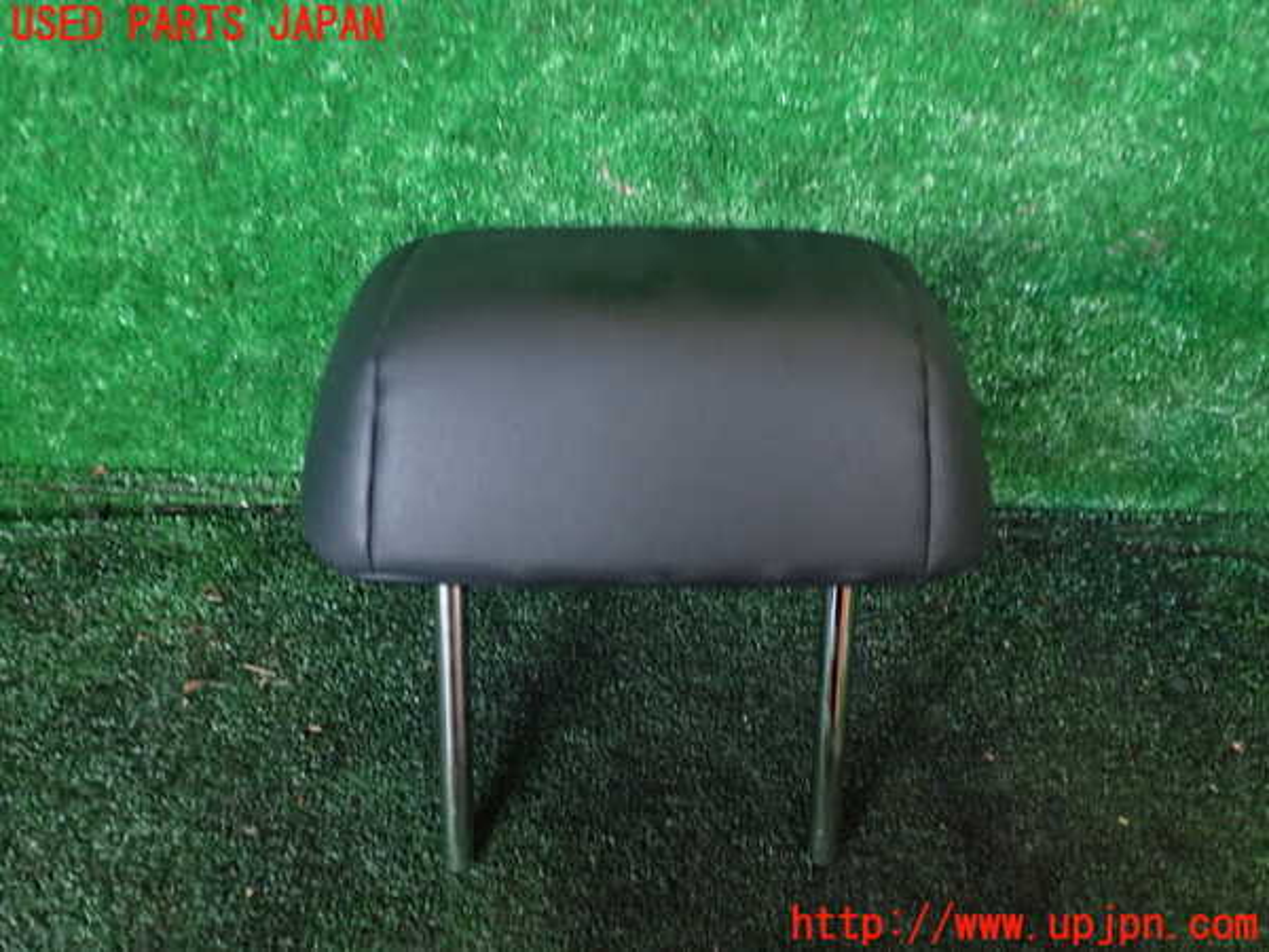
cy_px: 476
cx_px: 634
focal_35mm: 30
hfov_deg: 60.0
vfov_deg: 46.8
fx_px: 1100
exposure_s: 1/13
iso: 800
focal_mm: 5.4
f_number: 2.3
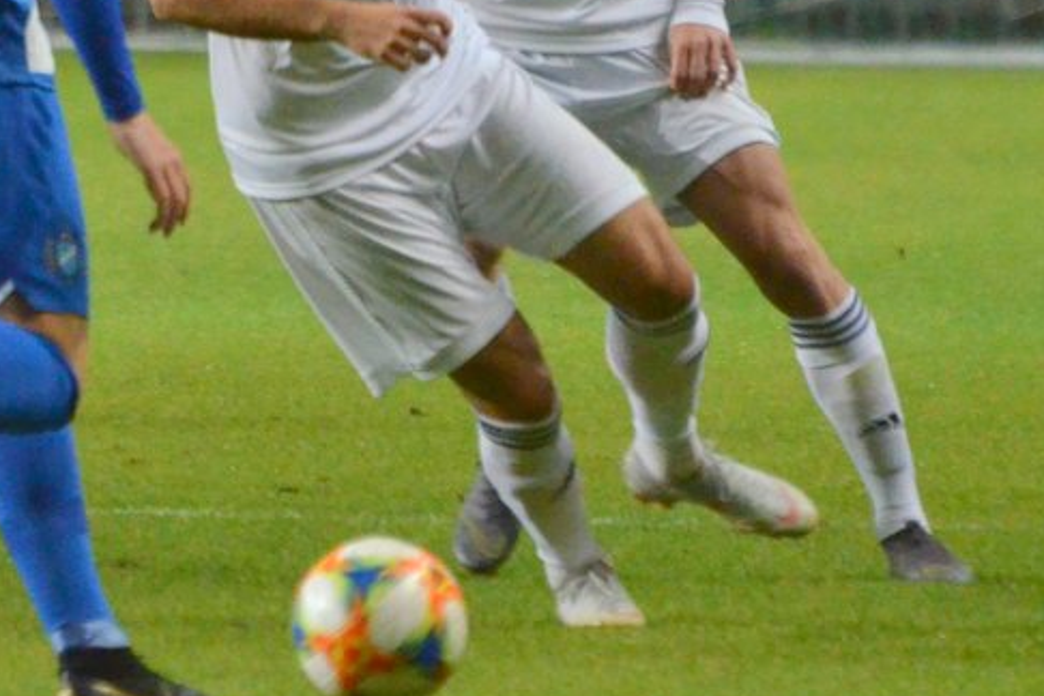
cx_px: 309
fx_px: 32187
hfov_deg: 1.9
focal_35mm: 1110
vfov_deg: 1.2
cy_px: 71
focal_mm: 300
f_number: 5.6
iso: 2500
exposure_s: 1/400
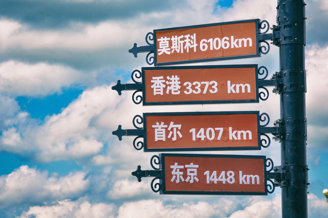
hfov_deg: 13.6
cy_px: 109
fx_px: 1374
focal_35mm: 151
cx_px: 164
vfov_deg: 9.1
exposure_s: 1/320
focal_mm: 100
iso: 200
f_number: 10
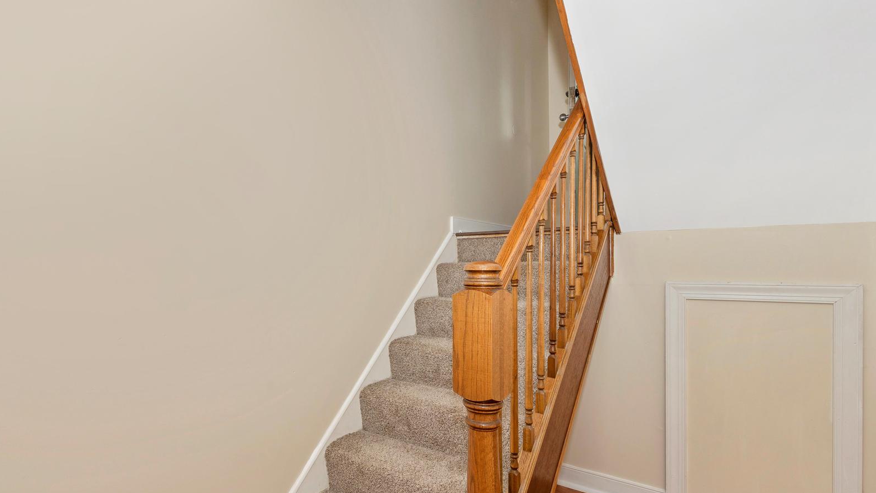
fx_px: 441
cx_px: 388
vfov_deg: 58.1
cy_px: 280
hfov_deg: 89.2
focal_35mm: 19
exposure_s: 1/20
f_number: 8
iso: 250
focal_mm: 14
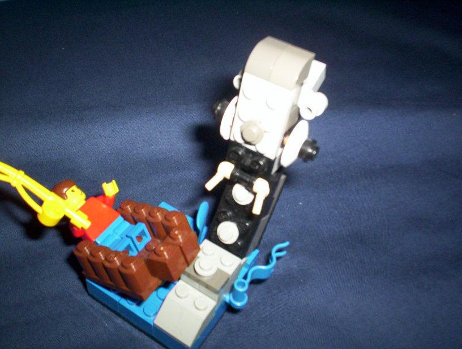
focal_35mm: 38
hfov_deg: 48.9
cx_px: 231
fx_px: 508
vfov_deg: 37.9
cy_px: 174
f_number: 4.5
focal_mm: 4.99
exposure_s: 1/60
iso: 140
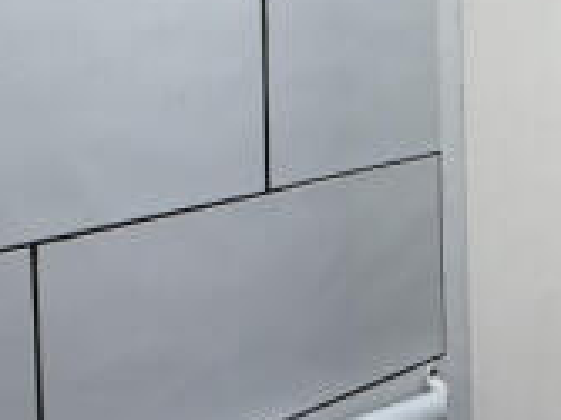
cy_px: -42
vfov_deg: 27.2
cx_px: 653
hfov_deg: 32.8
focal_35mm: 49
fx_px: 794
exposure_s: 1/100
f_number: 2.2
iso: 125
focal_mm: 2.22
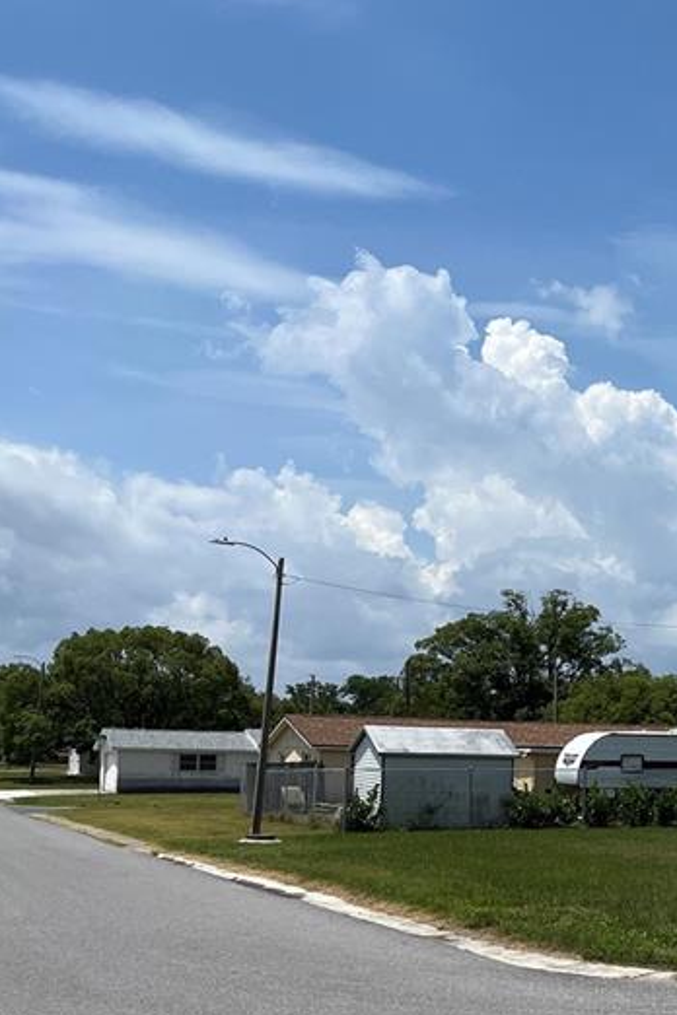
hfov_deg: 22.3
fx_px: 1495
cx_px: 932
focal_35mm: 53
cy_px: 714
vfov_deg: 36.9
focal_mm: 5.1
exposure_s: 1/6897
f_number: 1.6
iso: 50
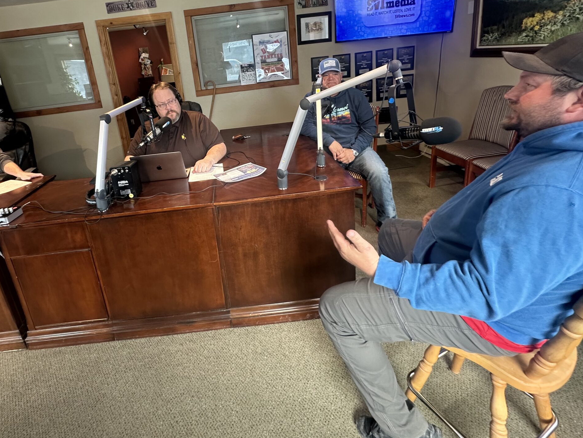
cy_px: 150
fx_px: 320
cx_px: 236
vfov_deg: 67.0
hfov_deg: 83.7
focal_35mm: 19
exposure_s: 1/60
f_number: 2.2
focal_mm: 2.22
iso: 200
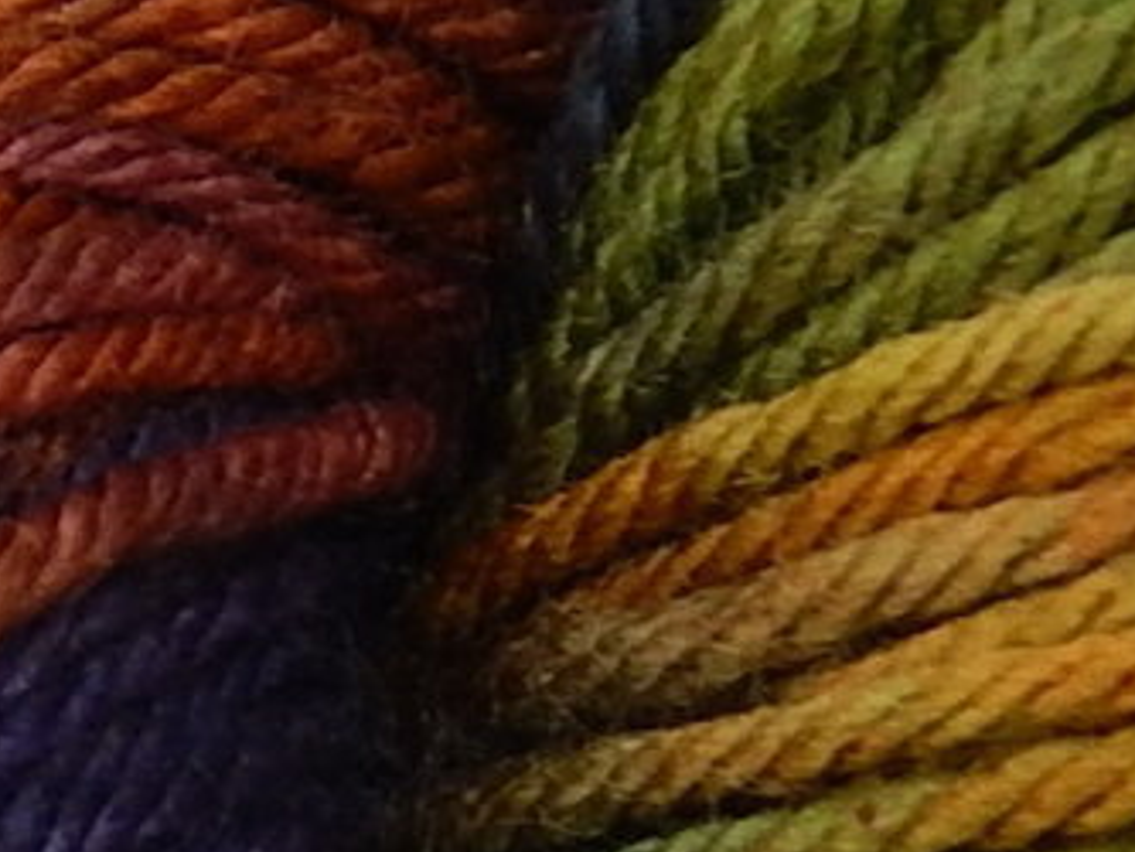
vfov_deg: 3.0
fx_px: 16269
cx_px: -1496
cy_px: 1513
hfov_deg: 3.9
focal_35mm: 496
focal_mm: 15.3
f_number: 4.3
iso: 125
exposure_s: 1/13
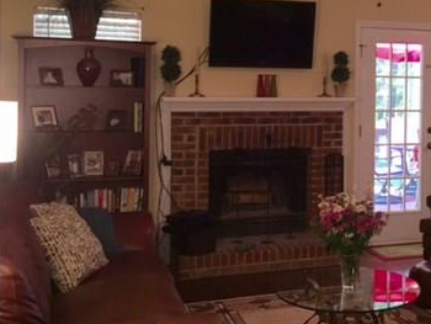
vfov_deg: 27.4
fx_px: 660
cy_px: 107
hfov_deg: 35.1
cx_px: 341
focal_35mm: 53
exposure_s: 1/30
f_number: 2.2
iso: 50
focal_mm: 4.15
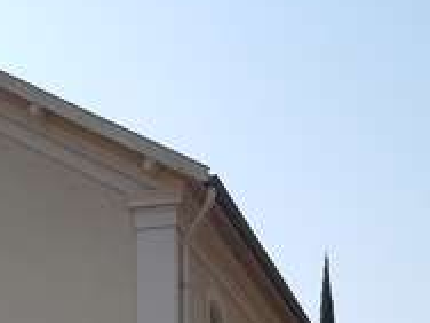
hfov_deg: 18.0
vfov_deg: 13.5
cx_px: -9
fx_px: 1317
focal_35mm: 106
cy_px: 410
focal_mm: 3.92
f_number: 1.7
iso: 40
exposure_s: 1/1669
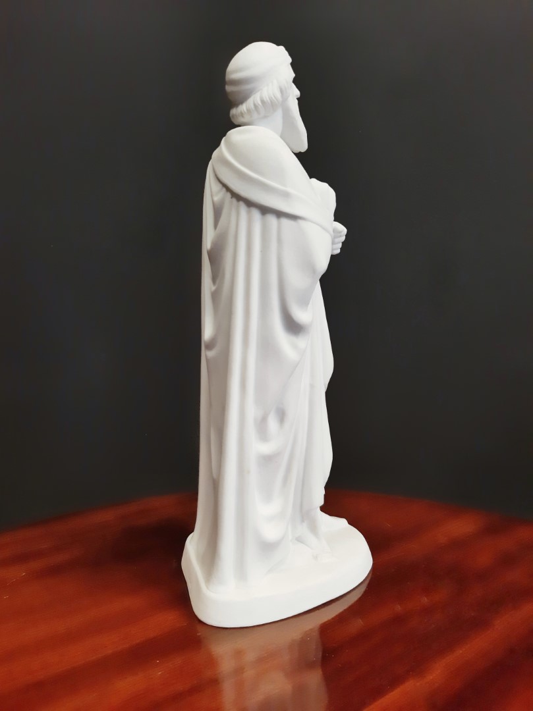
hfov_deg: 53.0
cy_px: 356
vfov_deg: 67.3
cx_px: 266
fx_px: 534
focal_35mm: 26
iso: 200
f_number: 1.7
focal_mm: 3.93
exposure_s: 1/50
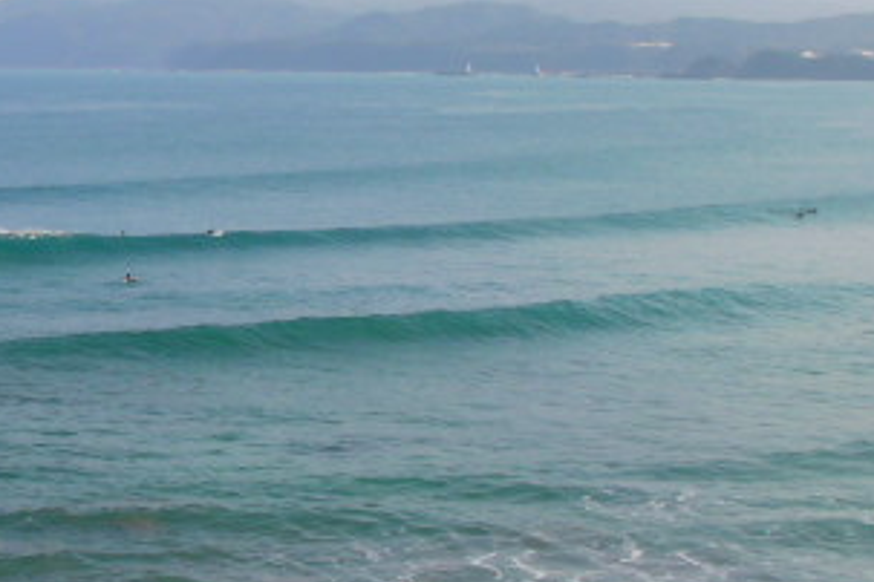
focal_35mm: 99
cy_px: 207
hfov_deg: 20.3
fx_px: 2403
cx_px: 124
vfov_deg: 13.8
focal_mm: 7.5
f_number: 4
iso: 50
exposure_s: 1/274
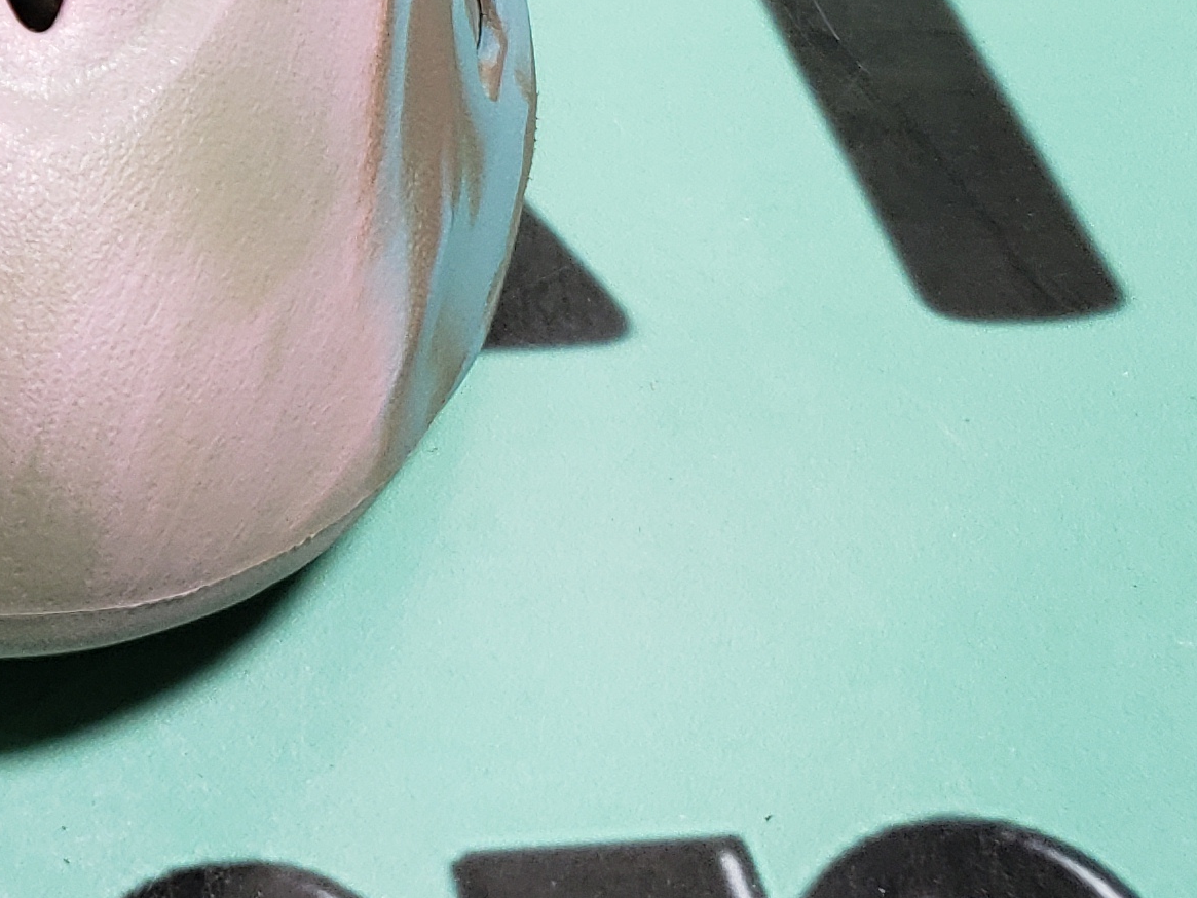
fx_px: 3112
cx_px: -520
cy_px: -340
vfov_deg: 15.5
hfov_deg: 19.4
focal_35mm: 90
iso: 50
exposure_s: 1/206
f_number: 1.5
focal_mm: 4.3
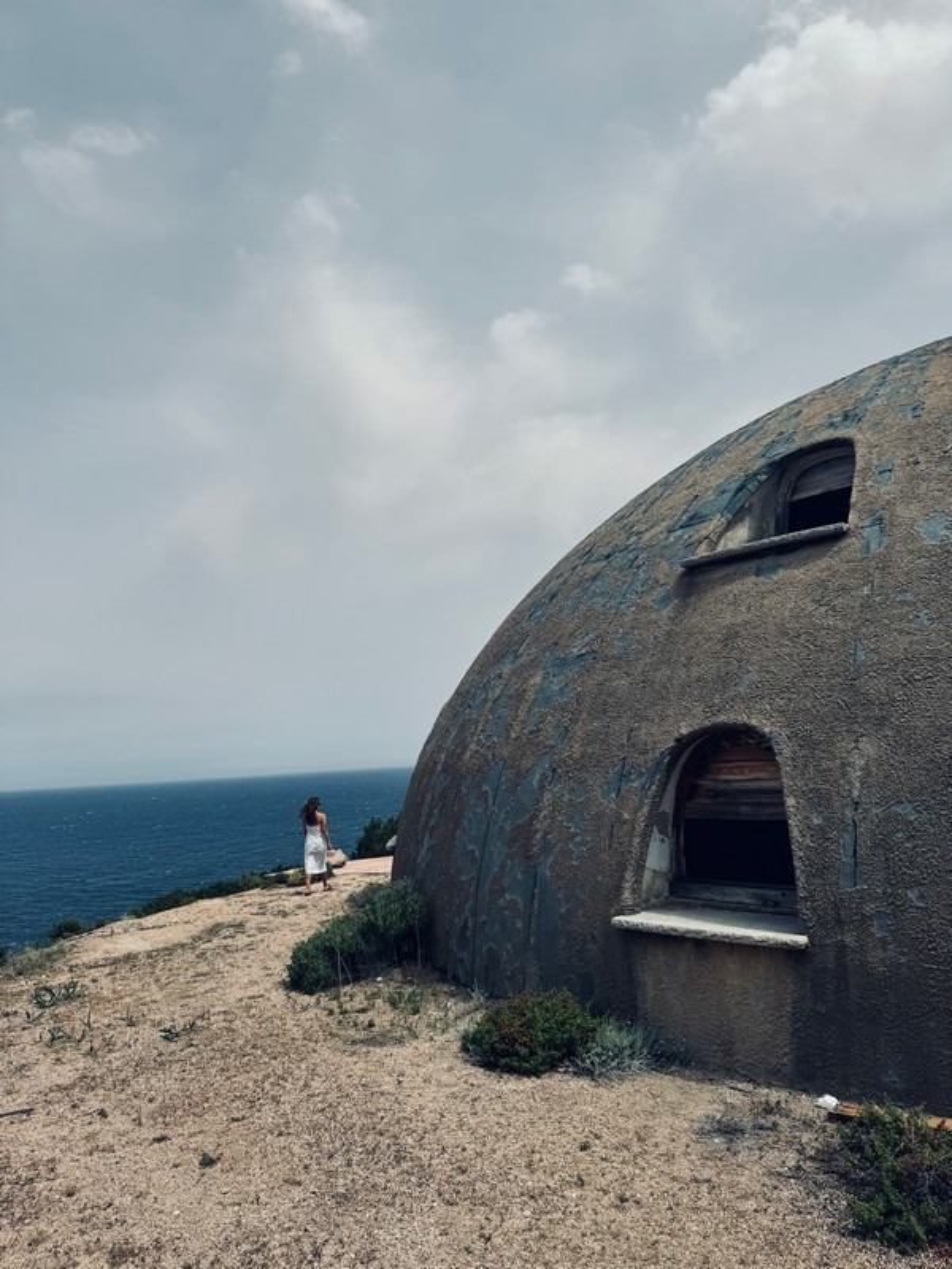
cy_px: 634
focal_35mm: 24
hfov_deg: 56.8
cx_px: 476
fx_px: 880
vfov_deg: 71.6
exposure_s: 1/9009
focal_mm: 6.76
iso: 80
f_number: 1.78
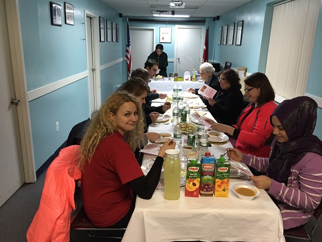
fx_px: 270
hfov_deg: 61.7
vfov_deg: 48.2
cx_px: 161
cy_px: 121
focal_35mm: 29
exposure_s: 1/30
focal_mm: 4.15
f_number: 2.2
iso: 200
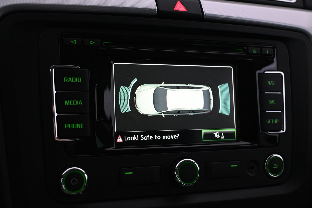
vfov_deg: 29.9
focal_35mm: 45
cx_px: 156
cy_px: 104
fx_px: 390
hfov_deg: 43.6
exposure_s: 1/50
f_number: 4.8
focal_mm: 30
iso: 2000
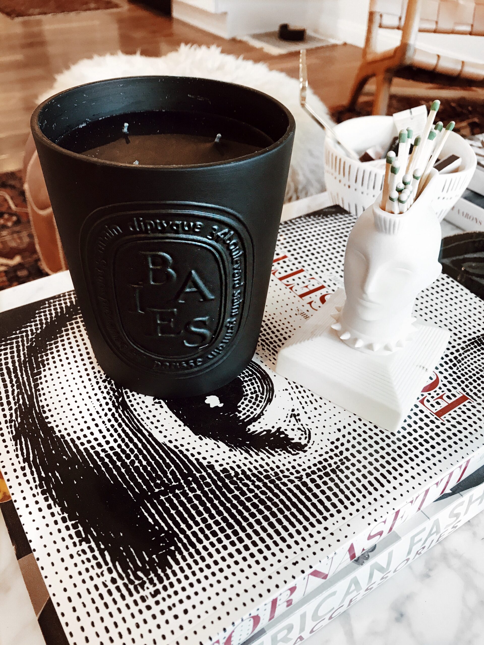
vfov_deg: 63.4
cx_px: 242
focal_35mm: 28
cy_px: 322
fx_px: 522
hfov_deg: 49.7
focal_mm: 3.99
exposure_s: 1/30
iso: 40
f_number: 1.8
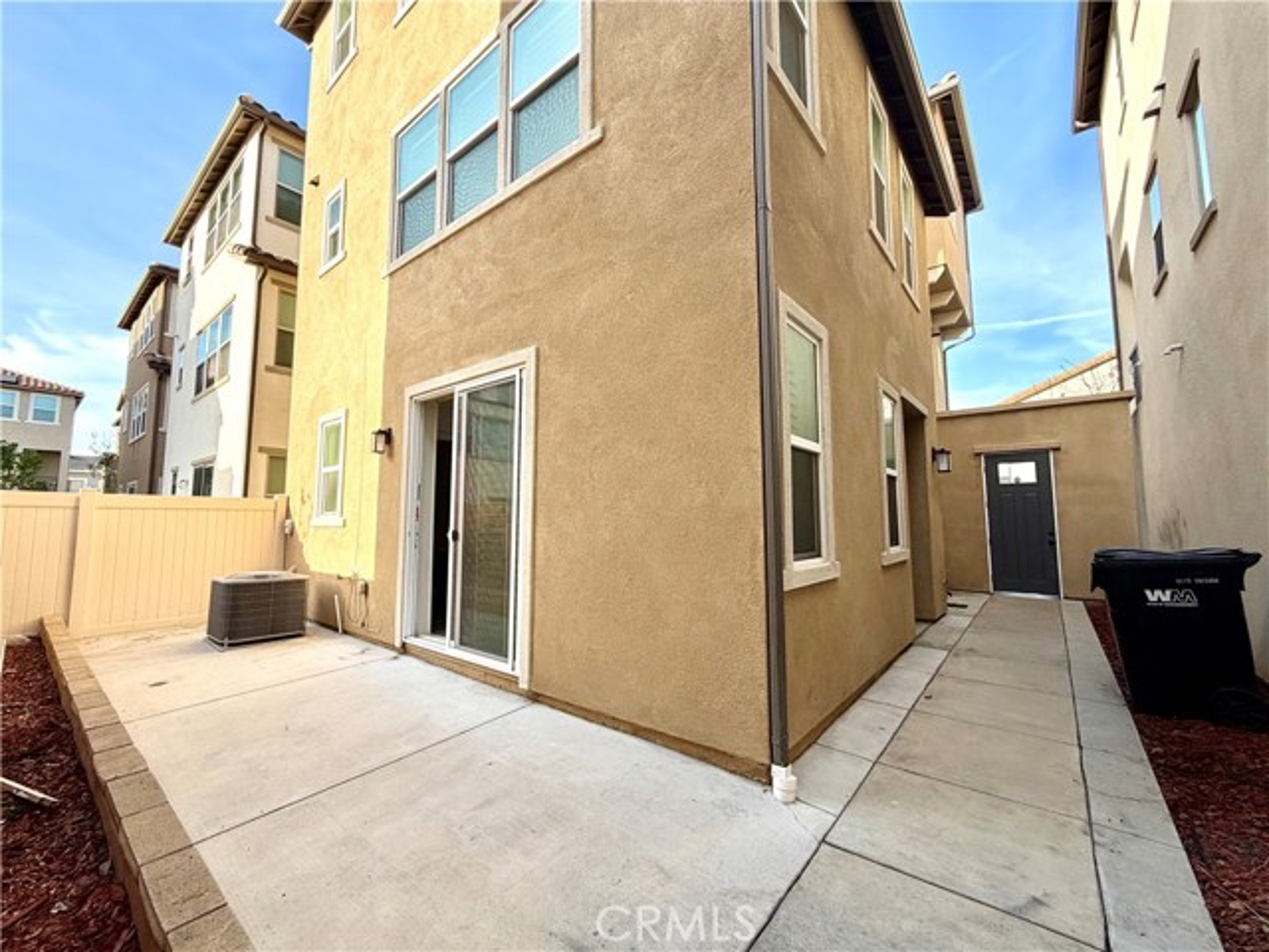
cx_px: 634
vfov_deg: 85.7
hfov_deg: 102.1
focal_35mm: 14
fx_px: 513
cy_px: 476
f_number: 2.2
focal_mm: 2.22
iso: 64
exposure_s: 1/502
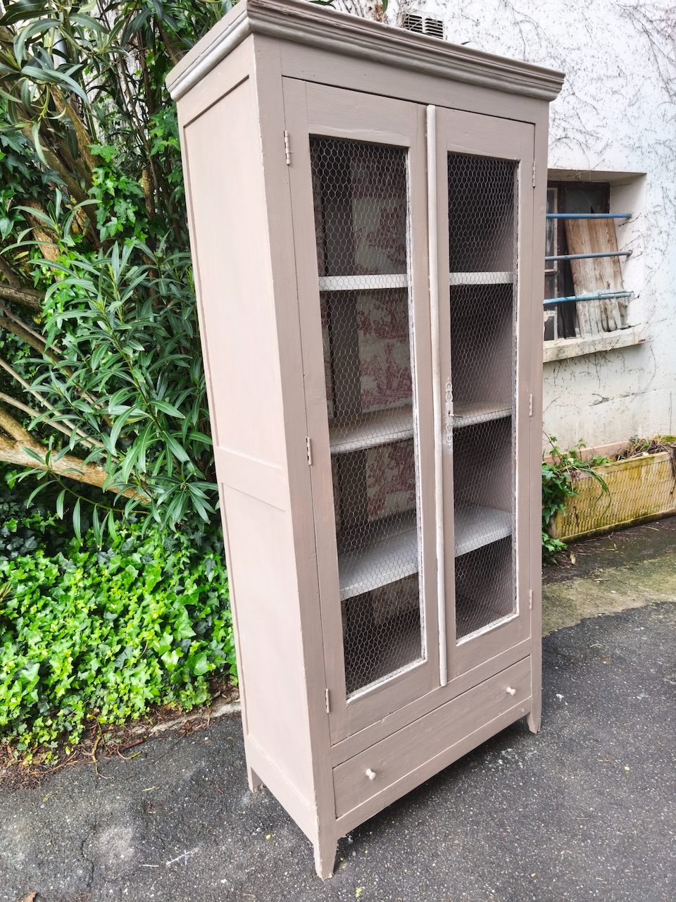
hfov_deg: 58.9
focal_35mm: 23
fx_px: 599
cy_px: 451
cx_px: 338
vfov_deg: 73.9
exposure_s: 1/100
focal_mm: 5.35
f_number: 1.7
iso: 125
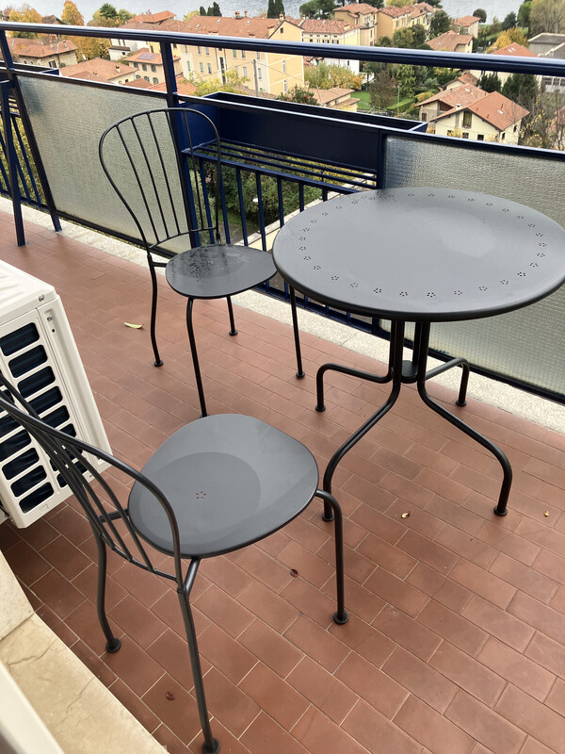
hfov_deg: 49.7
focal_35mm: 28
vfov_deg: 63.4
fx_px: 609
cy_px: 377
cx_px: 282
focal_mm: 3.99
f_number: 1.8
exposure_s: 1/121
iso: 64
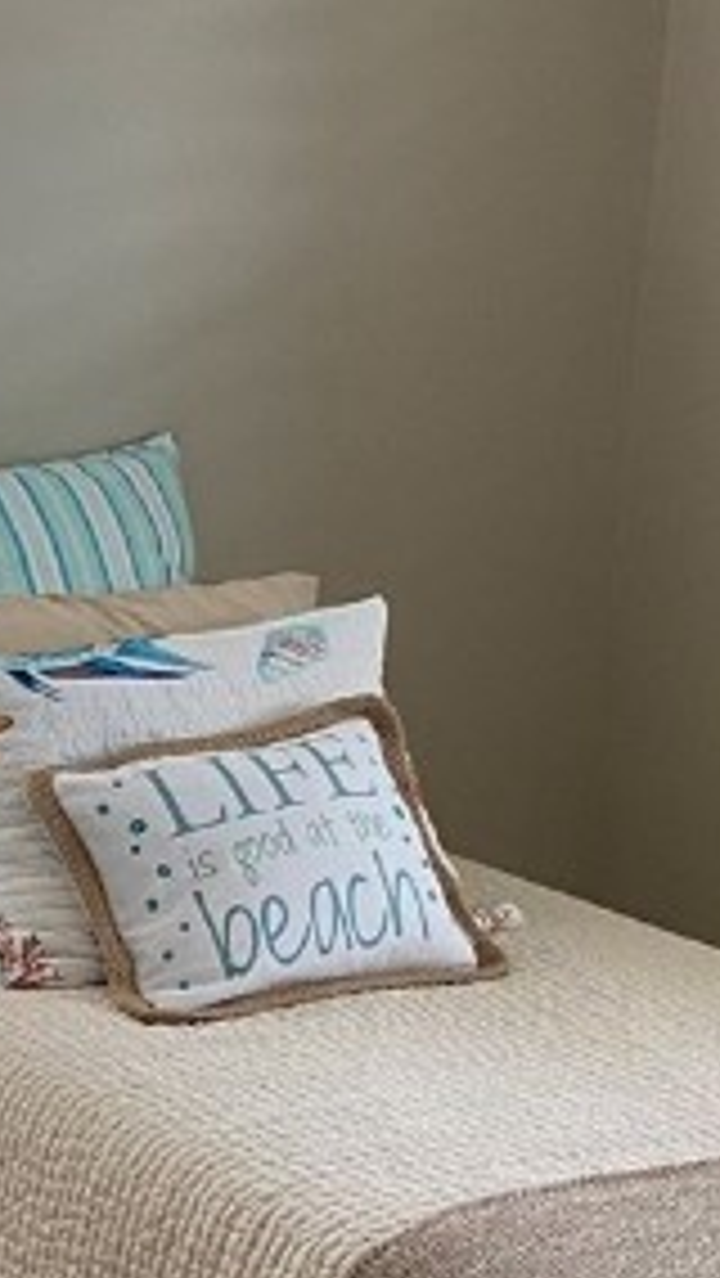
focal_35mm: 102
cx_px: -432
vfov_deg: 20.9
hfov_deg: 11.3
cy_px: 824
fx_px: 3458
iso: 80
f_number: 1.8
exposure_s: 1/60
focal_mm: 4.25
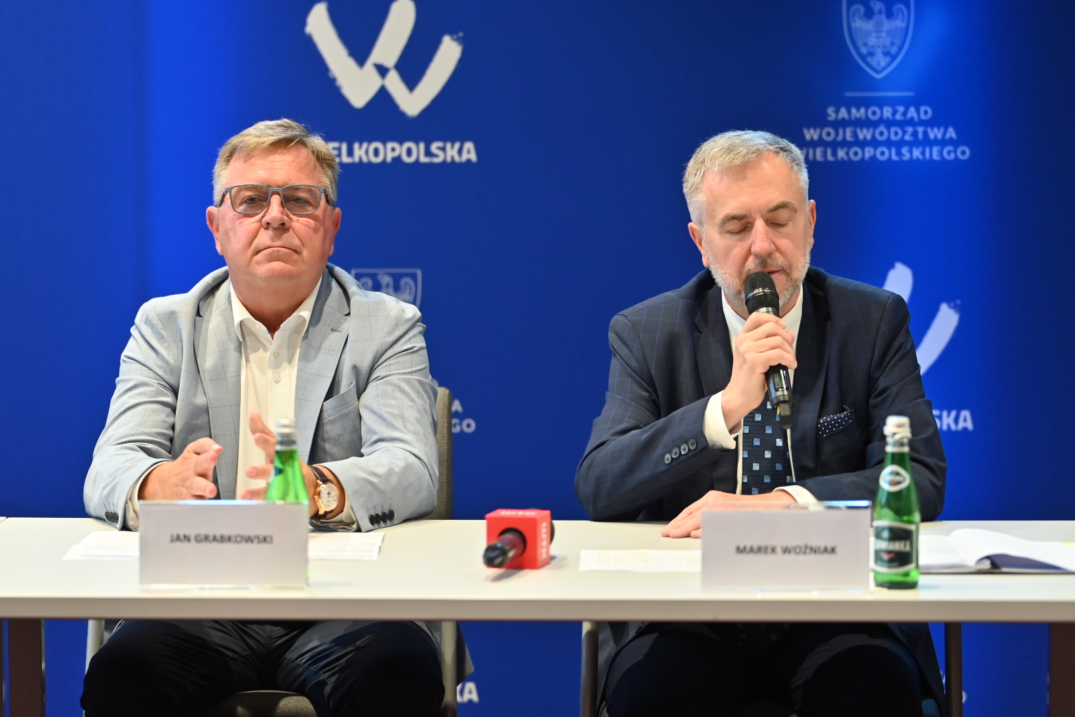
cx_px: 538
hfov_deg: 20.2
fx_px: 3016
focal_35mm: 101
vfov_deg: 13.6
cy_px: 358
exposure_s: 1/200
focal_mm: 101
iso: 1800
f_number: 2.8
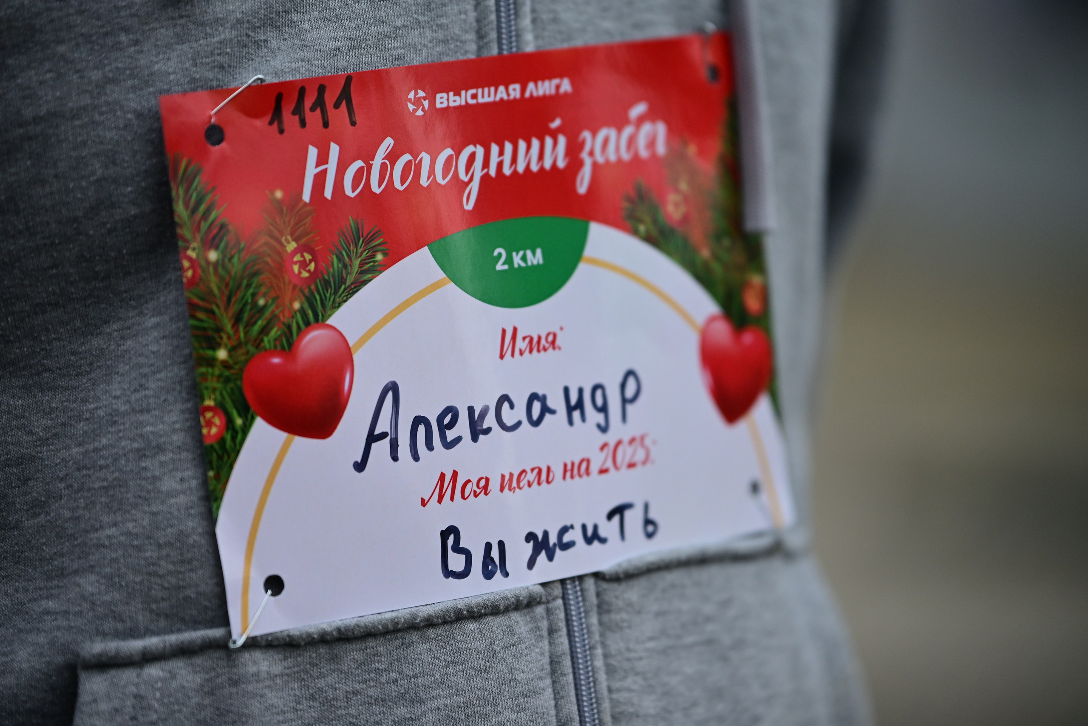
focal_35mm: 150
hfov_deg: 13.7
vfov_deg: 9.2
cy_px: 363
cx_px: 544
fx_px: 4535
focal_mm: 150
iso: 500
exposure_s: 1/2500
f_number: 2.8
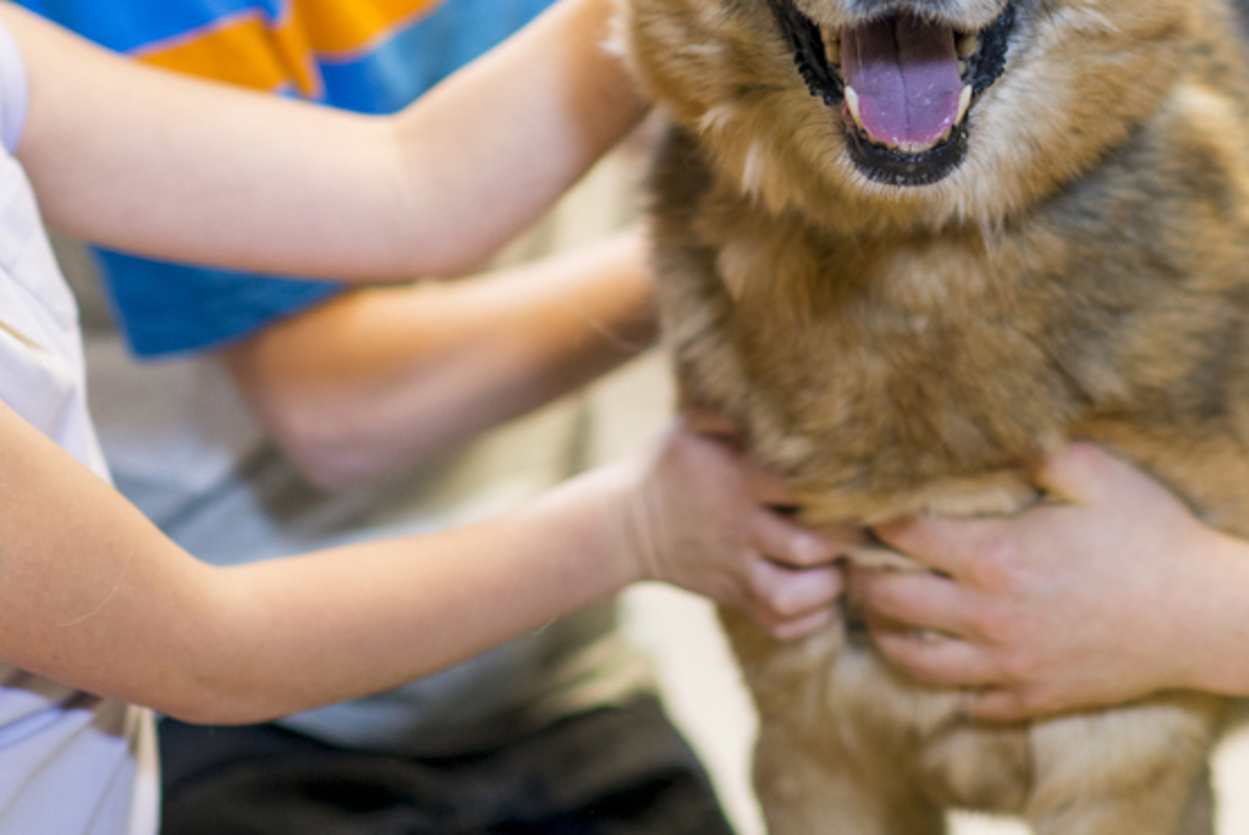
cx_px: 907
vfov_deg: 7.1
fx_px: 6666
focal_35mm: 192
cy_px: 37
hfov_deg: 10.7
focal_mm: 85
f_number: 1.8
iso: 400
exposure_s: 1/160
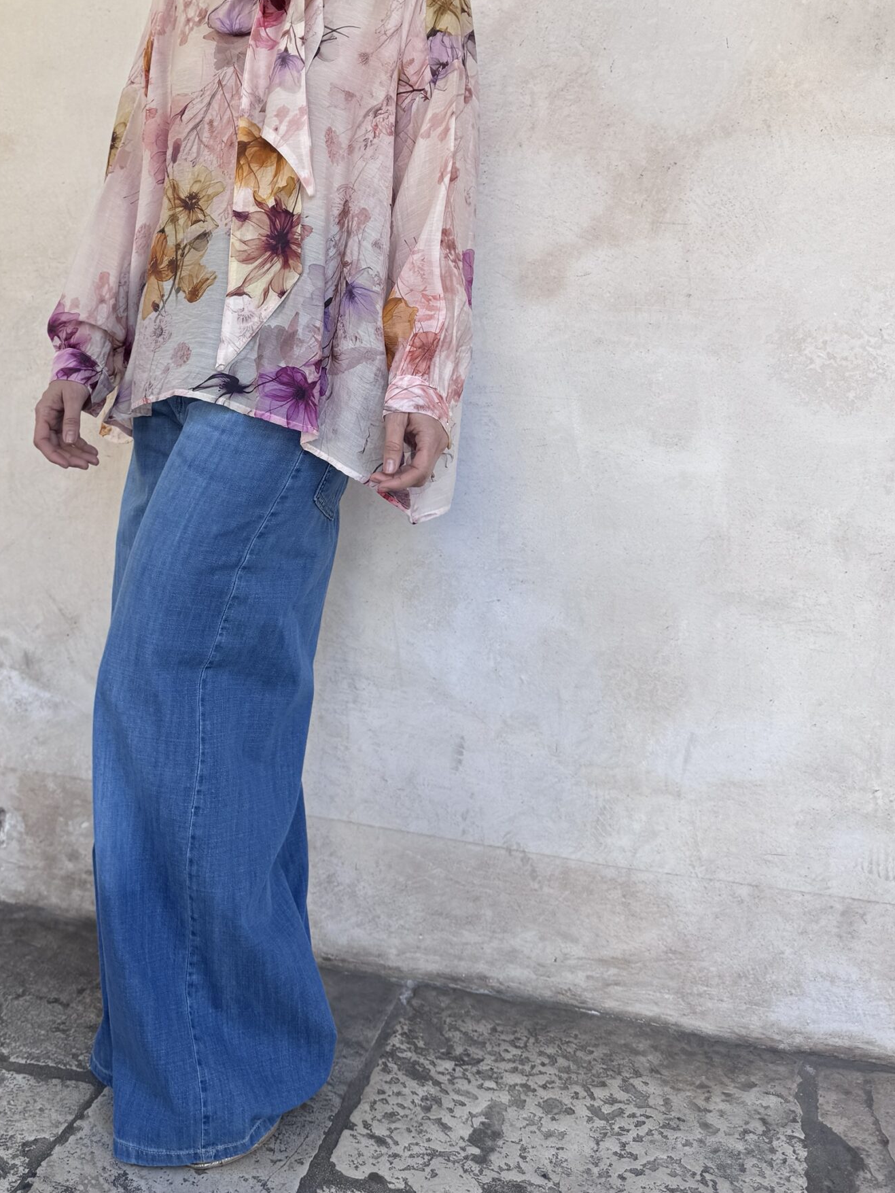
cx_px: 254
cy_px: 396
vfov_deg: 51.6
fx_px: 1206
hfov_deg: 39.9
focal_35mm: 35
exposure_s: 1/460
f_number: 1.78
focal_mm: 6.76
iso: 80
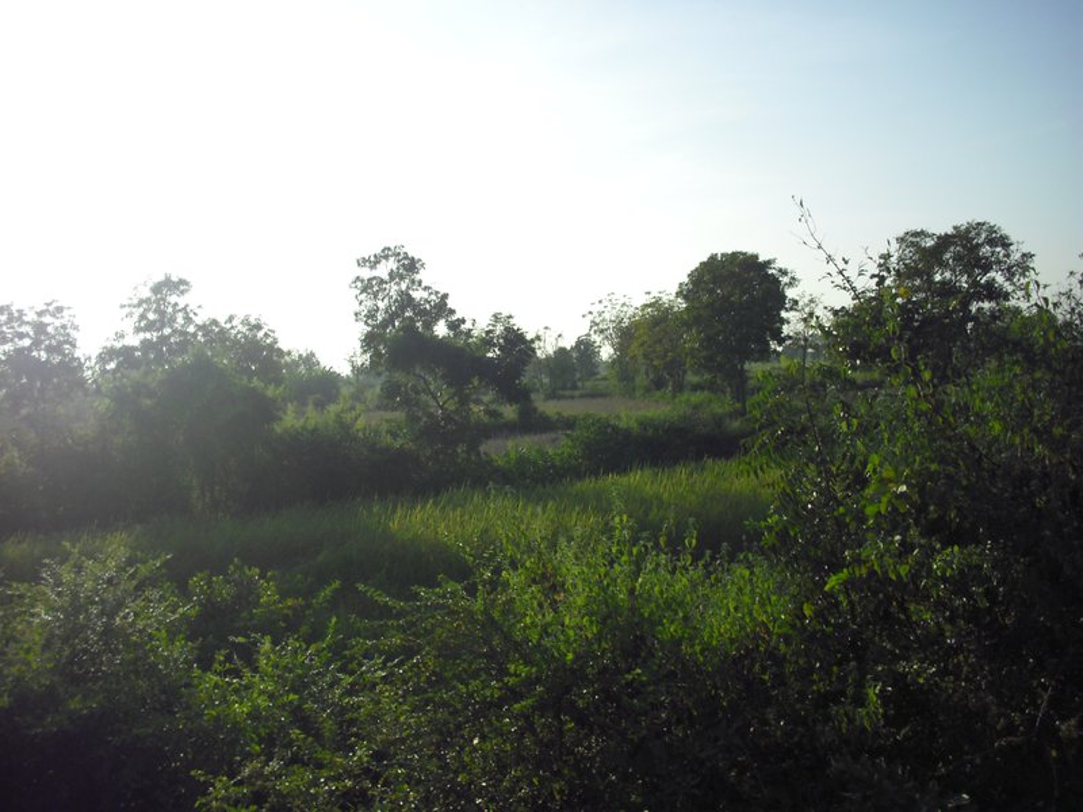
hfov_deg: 49.0
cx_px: 542
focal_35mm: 38
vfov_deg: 37.7
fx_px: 1189
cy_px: 406
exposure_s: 1/250
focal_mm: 6.2
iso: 100
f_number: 8
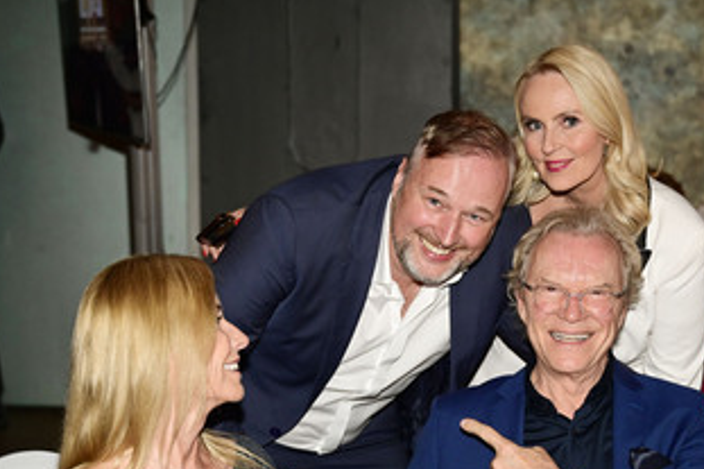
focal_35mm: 74
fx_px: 1446
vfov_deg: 18.3
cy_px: 331
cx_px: 463
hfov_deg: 27.2
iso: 2000
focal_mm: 51
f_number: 3.5
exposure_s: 1/200
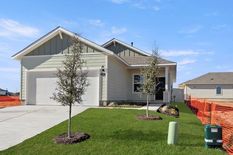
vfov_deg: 29.2
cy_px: 74
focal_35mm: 46
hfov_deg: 42.7
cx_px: 100
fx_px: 298
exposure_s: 1/640
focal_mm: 24
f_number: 8
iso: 400
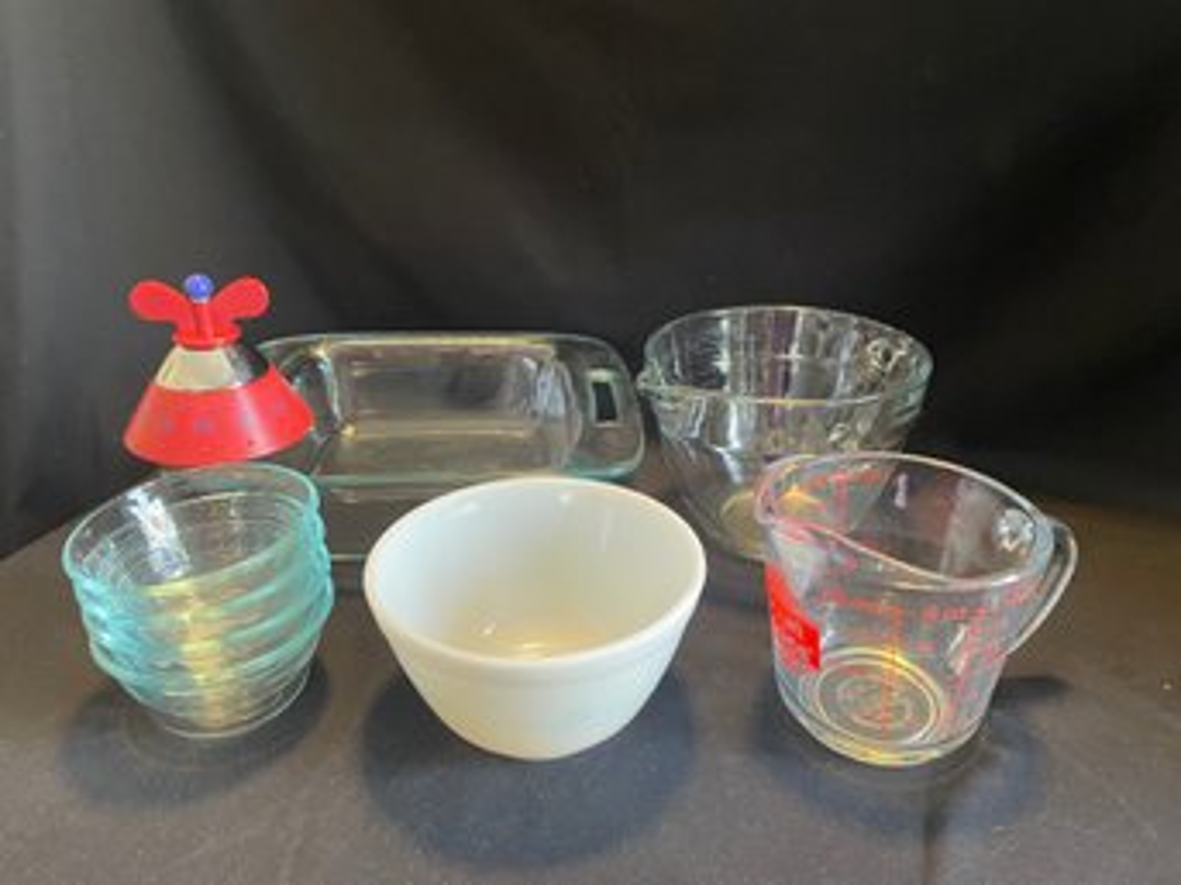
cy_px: 442
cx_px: 590
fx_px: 887
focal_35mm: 26
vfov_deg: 53.0
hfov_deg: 67.3
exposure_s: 1/60
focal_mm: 4.2
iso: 320
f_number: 1.6
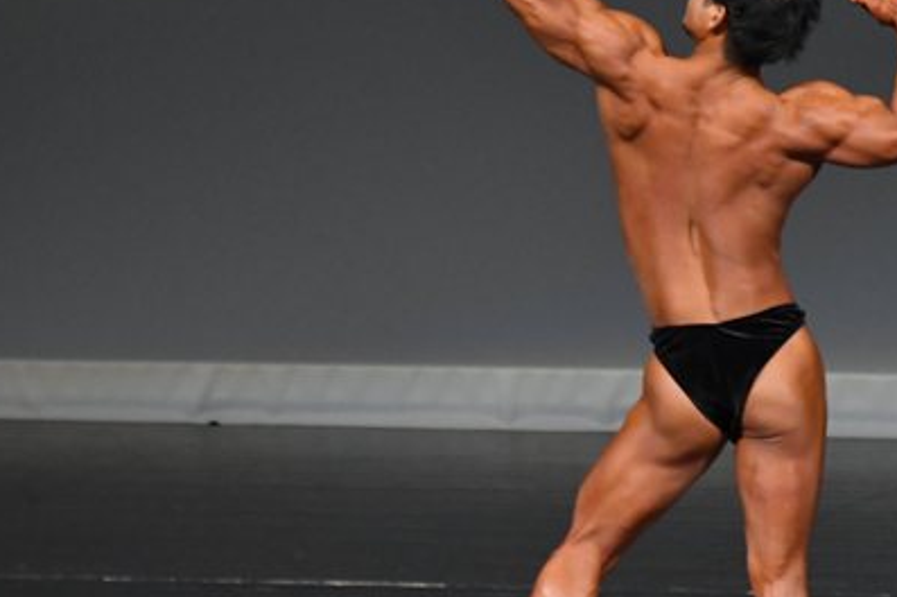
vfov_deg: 2.0
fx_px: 16780
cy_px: 332
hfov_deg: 3.1
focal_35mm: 674
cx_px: 772
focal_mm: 230
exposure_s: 1/400
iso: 4000
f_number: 5.6
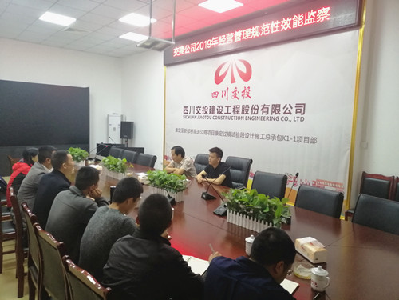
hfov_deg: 67.3
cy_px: 150
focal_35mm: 26
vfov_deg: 53.1
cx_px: 200
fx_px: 300
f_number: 2.2
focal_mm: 3.81
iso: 400
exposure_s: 1/33.3
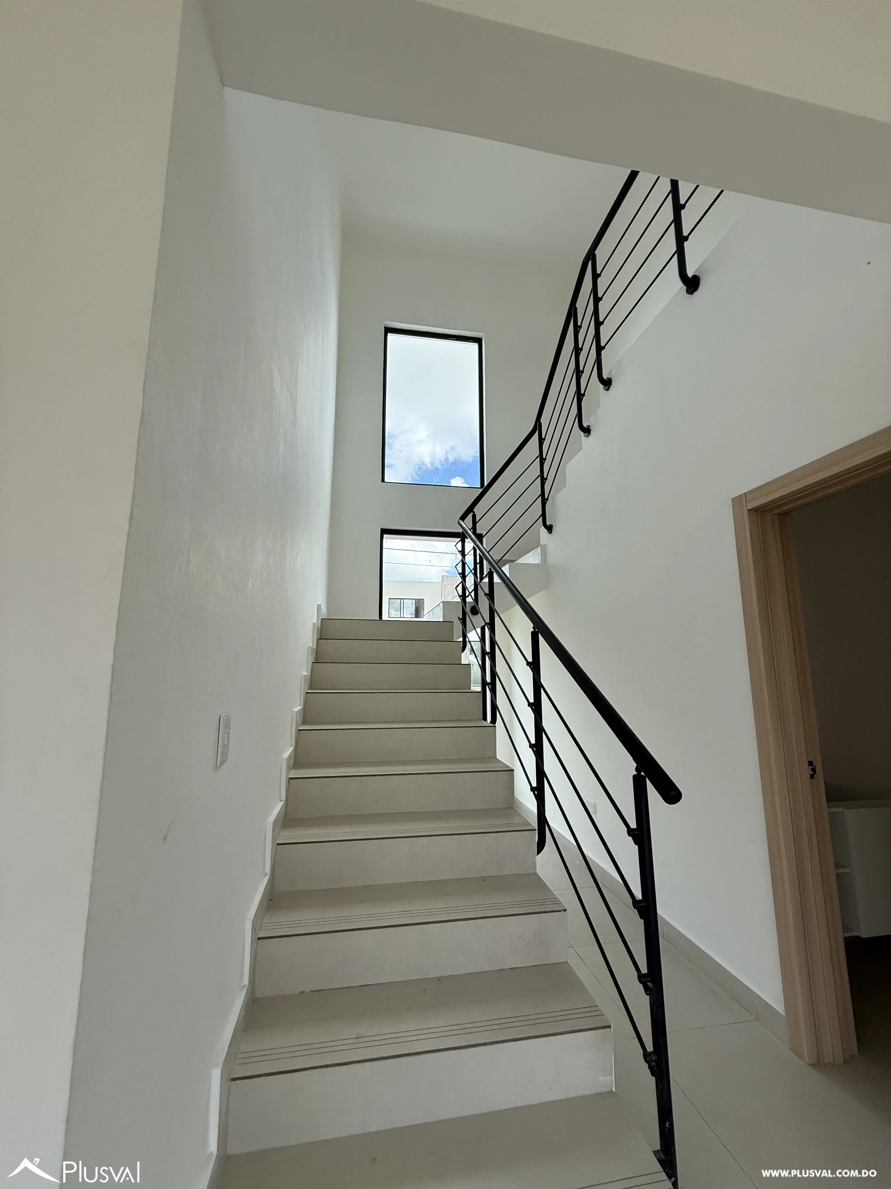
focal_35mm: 14
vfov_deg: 102.1
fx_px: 480
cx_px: 446
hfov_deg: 85.7
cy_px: 594
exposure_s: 1/518
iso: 64
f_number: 2.2
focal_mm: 2.22
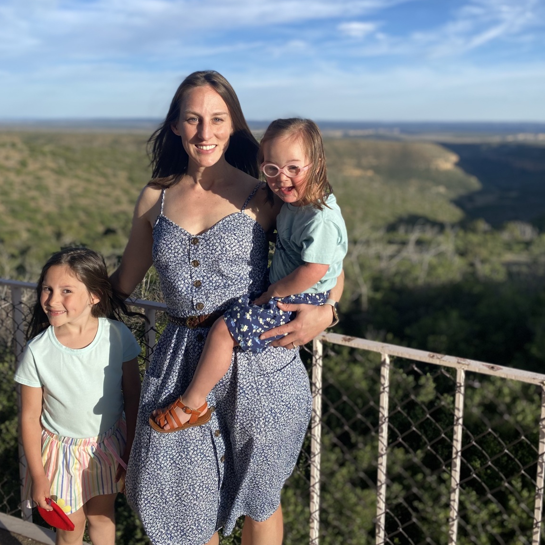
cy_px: 203
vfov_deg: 50.6
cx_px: 282
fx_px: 570
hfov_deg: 51.1
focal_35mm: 32
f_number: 1.8
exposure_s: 1/2358
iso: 32
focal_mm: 4.25
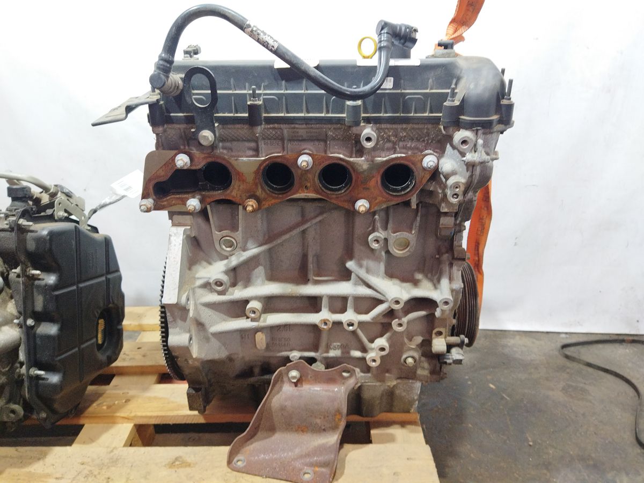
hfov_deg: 65.3
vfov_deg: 51.4
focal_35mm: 27
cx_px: 322
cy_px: 242
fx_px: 502
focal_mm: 4.71
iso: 176
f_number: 1.79
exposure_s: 1/25
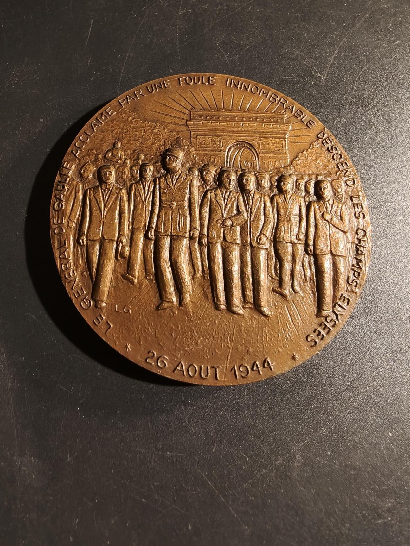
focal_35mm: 24
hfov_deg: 56.8
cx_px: 207
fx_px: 379
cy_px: 272
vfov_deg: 71.6
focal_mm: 2.32
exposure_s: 1/100
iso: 250
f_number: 2
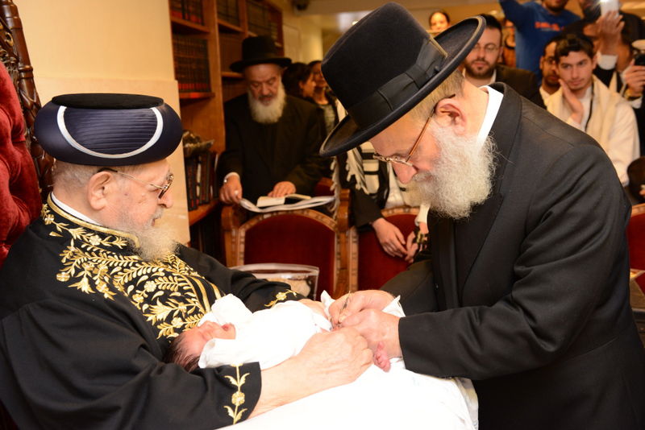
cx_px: 322
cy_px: 215
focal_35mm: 38
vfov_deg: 35.1
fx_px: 681
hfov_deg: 50.7
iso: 1600
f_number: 5
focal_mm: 38
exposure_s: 1/125
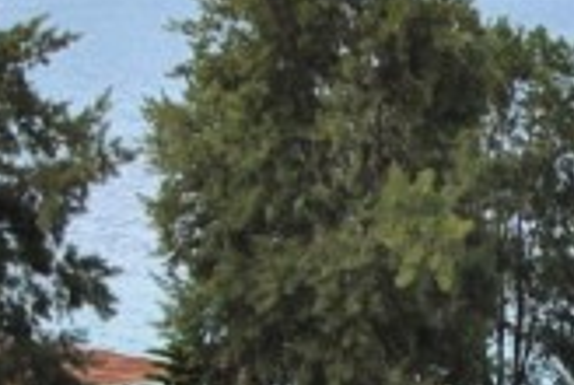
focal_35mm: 252
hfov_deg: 7.8
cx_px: 1185
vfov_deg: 5.4
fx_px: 4025
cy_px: 476
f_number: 5.6
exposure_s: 1/200
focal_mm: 24
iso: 100
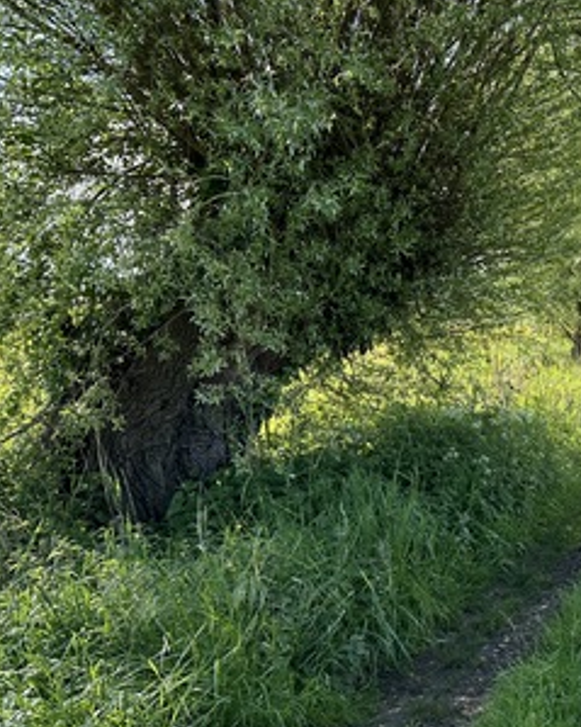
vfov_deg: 39.6
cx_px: 649
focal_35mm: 47
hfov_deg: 28.9
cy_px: 367
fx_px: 1011
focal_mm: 6.86
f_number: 1.78
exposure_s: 1/1779
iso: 80
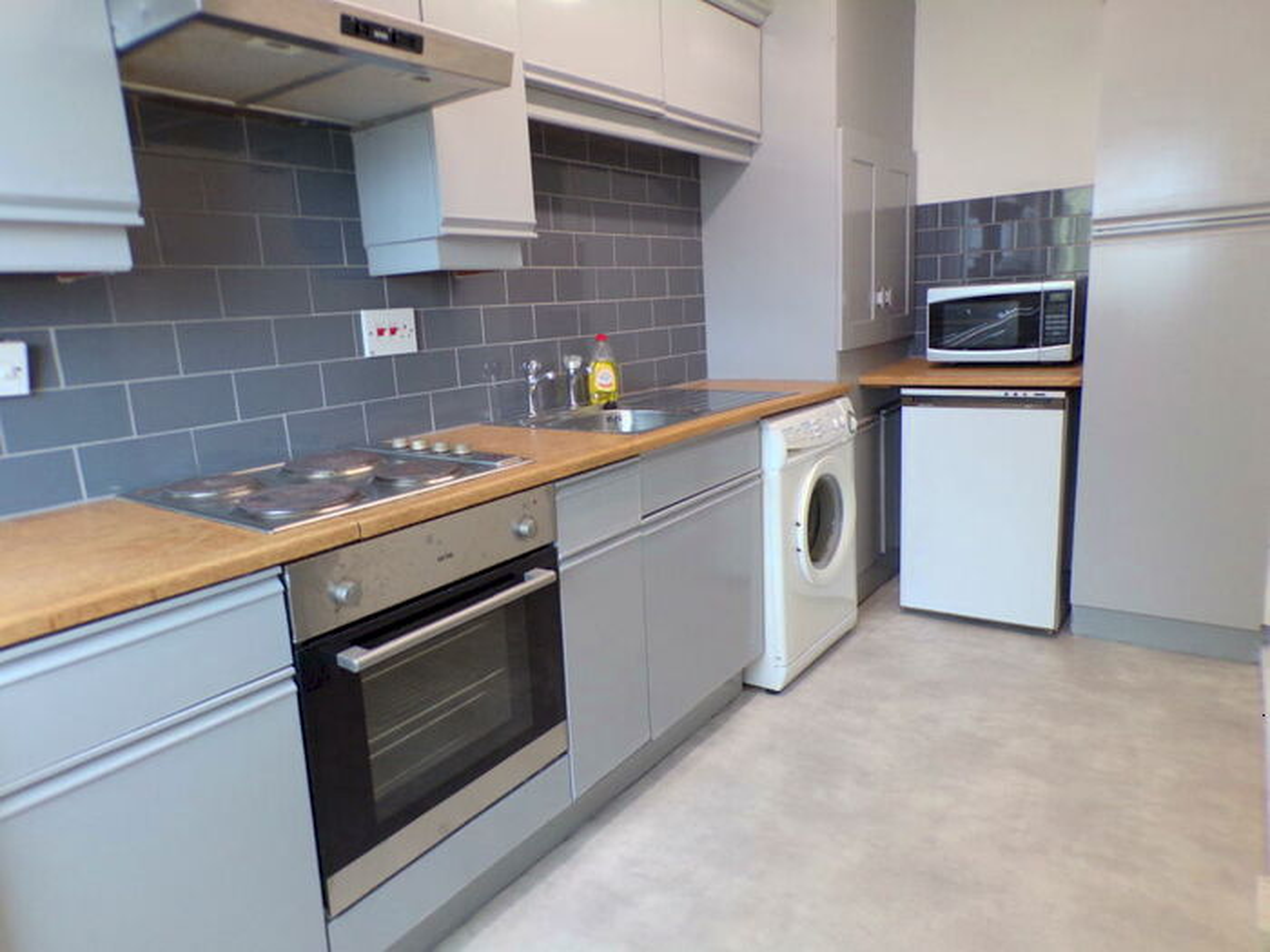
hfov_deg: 71.6
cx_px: 635
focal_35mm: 24
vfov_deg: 56.8
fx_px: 881
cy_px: 476
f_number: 3
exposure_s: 1/34
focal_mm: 4.3
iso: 165
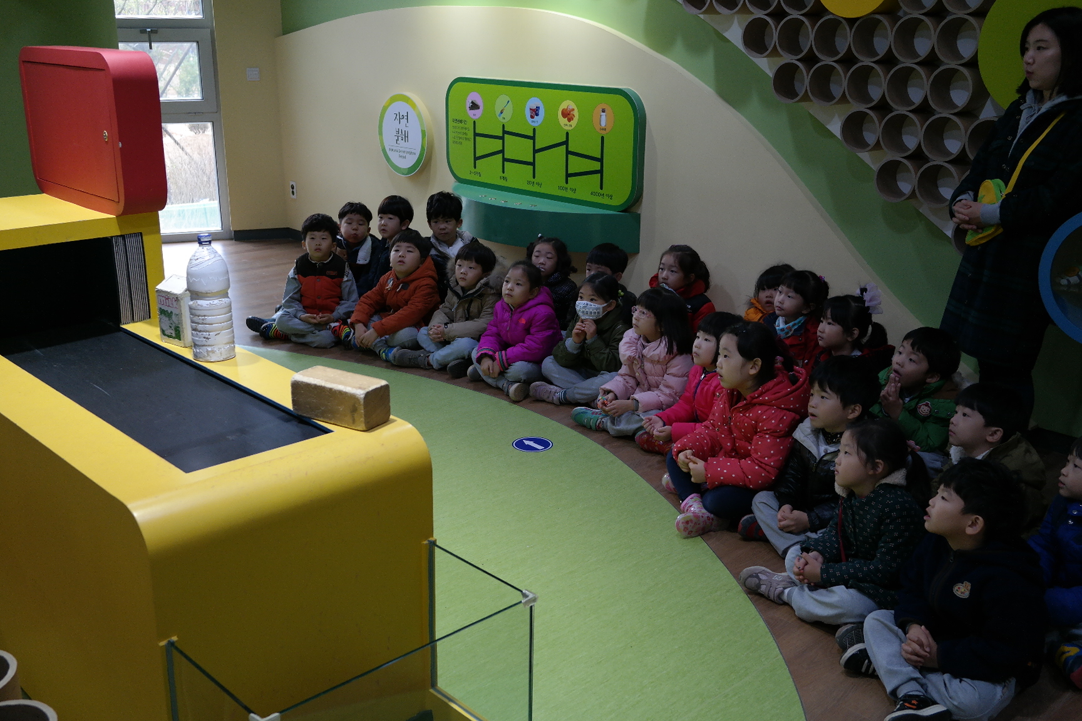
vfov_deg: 36.9
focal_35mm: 36
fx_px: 1082
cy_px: 360
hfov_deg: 53.1
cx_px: 541
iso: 400
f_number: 3.5
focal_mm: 24
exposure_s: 1/50
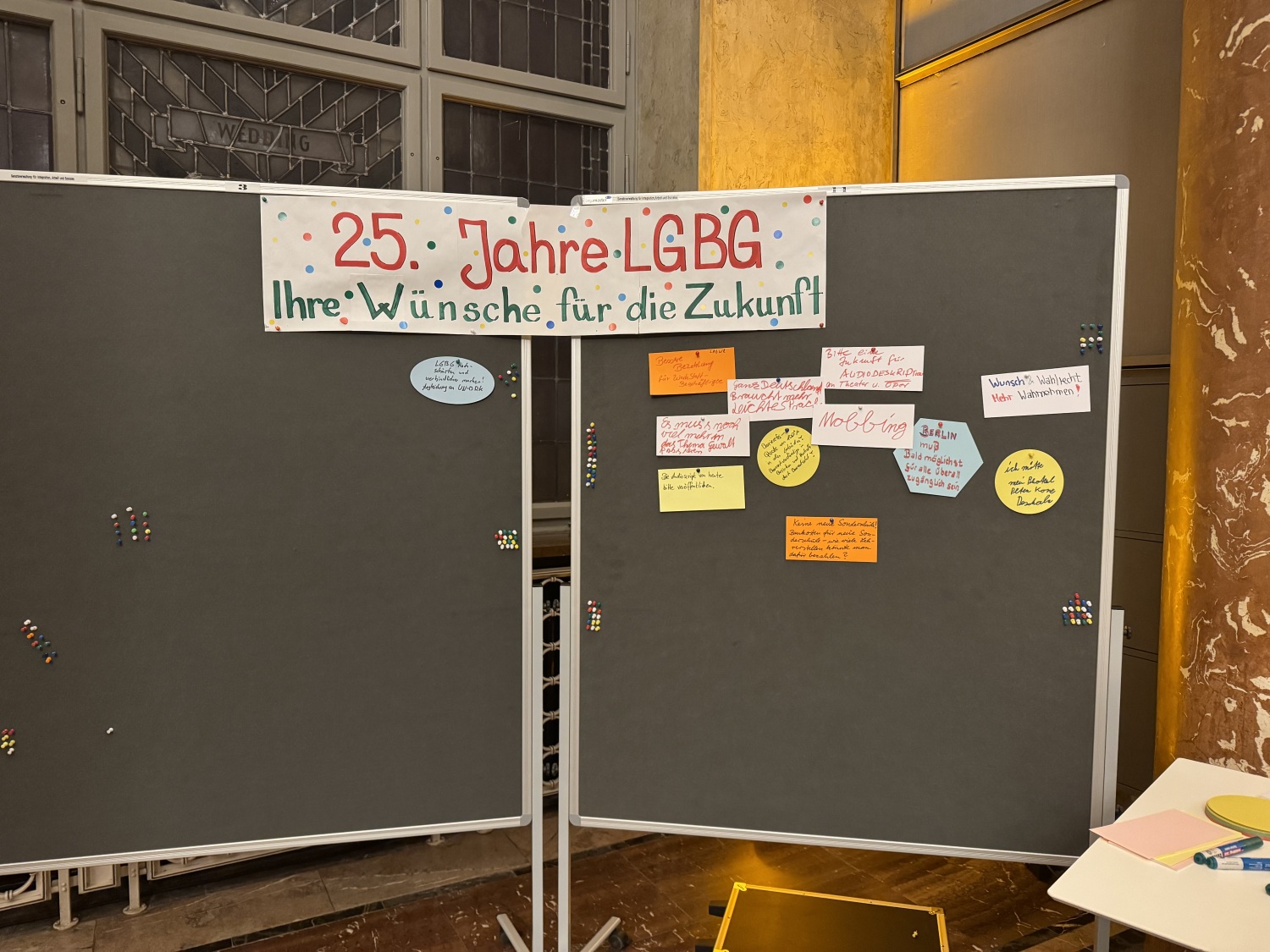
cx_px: 635
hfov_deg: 71.6
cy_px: 476
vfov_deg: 56.8
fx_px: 881
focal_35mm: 24
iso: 500
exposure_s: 1/50
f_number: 1.78
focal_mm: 6.76
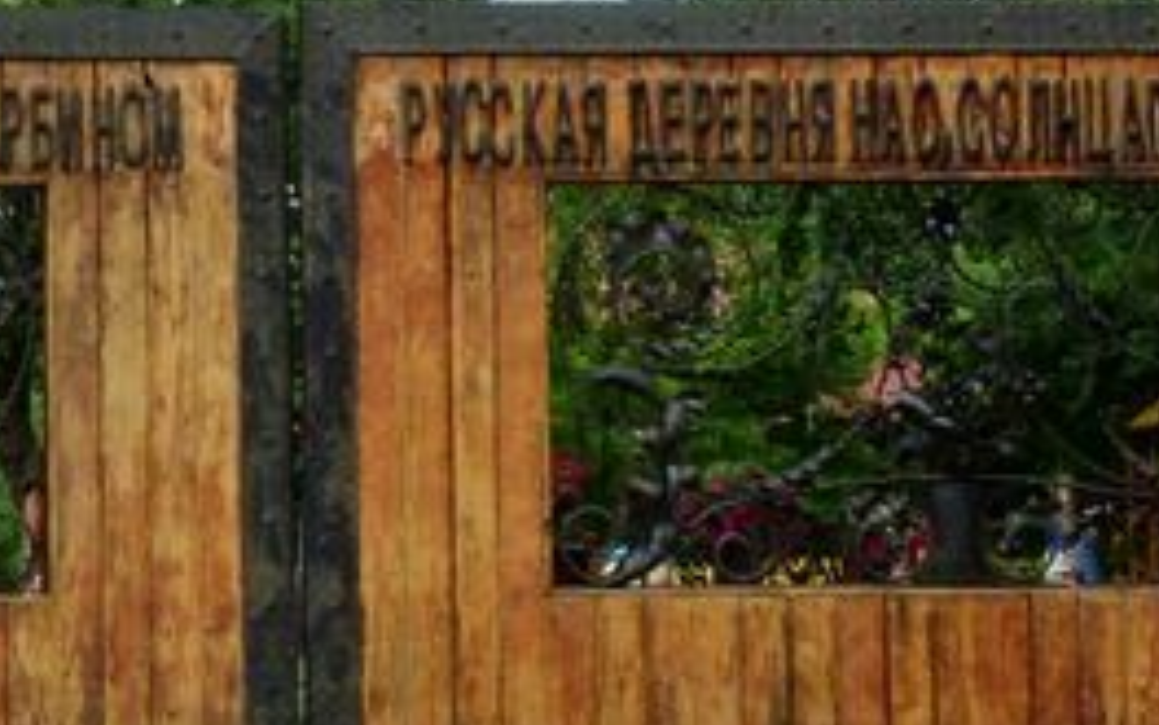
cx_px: 255
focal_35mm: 165
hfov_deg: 12.6
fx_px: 5212
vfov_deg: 7.9
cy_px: 105
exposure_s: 1/800
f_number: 4.4
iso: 400
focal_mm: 10.1
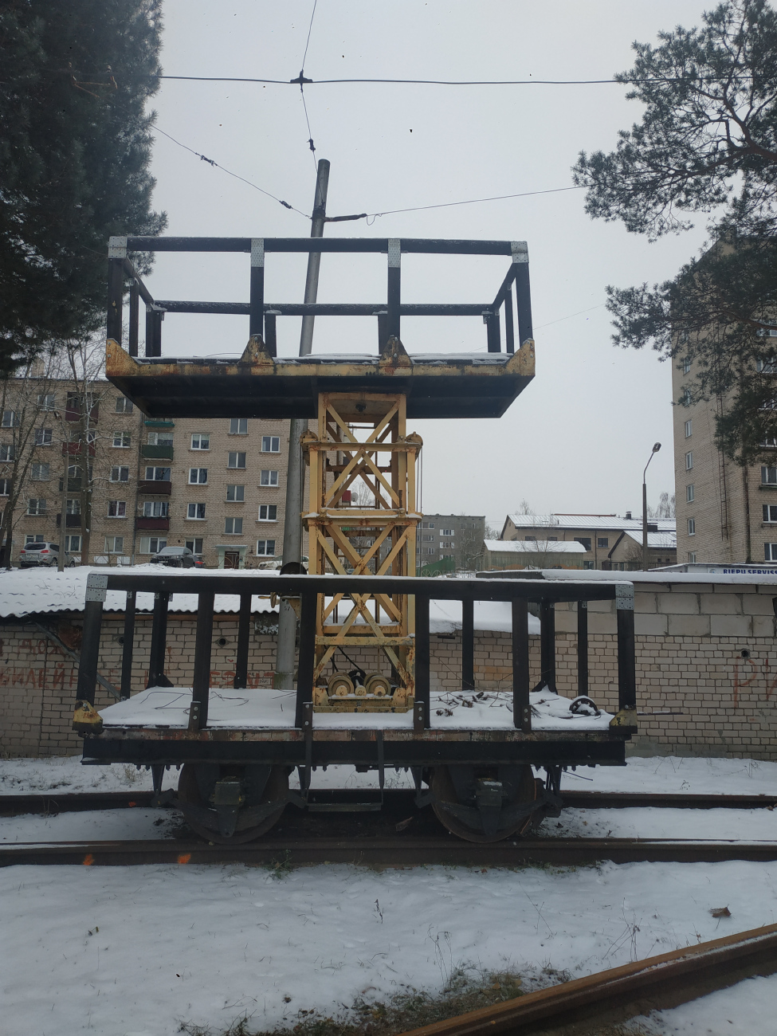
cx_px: 388
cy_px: 518
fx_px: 718
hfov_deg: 56.8
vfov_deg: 71.6
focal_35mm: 24
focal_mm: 3.94
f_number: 1.9
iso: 100
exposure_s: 1/358
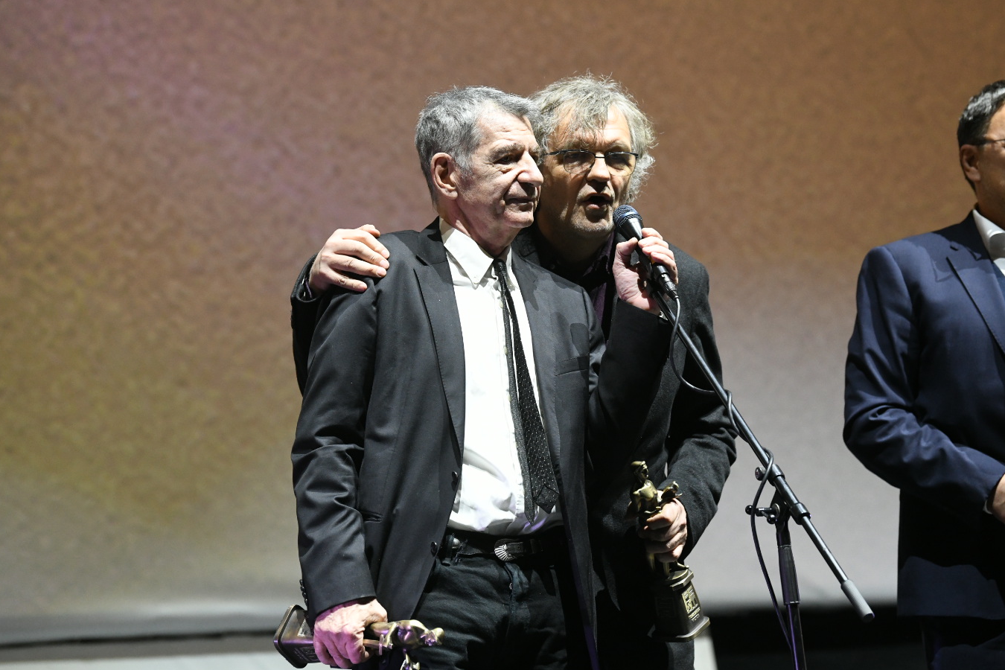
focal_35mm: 186
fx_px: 5192
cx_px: 584
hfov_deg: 11.1
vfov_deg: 7.4
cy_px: 288
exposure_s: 1/200
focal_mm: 155
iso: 3200
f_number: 4
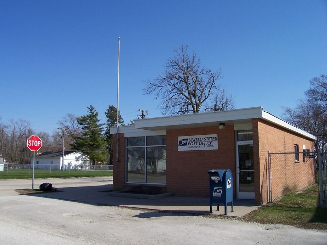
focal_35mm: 34
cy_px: 122
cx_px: 164
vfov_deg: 41.8
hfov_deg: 54.0
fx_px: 321
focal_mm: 5.6
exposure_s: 1/500
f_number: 5.6
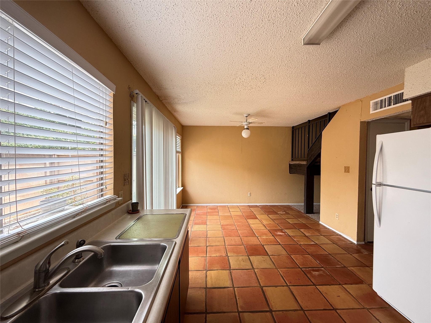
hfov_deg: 102.1
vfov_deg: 85.7
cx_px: 216
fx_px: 174
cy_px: 162
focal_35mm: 14
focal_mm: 2.22
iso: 100
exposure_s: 1/99
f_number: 2.2
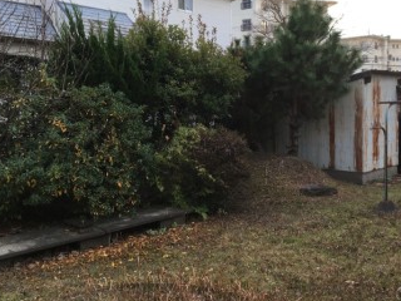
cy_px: 124
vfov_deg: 36.7
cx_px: 231
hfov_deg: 47.7
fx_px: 452
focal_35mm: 39
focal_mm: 4.15
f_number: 2.2
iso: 25
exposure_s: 1/120
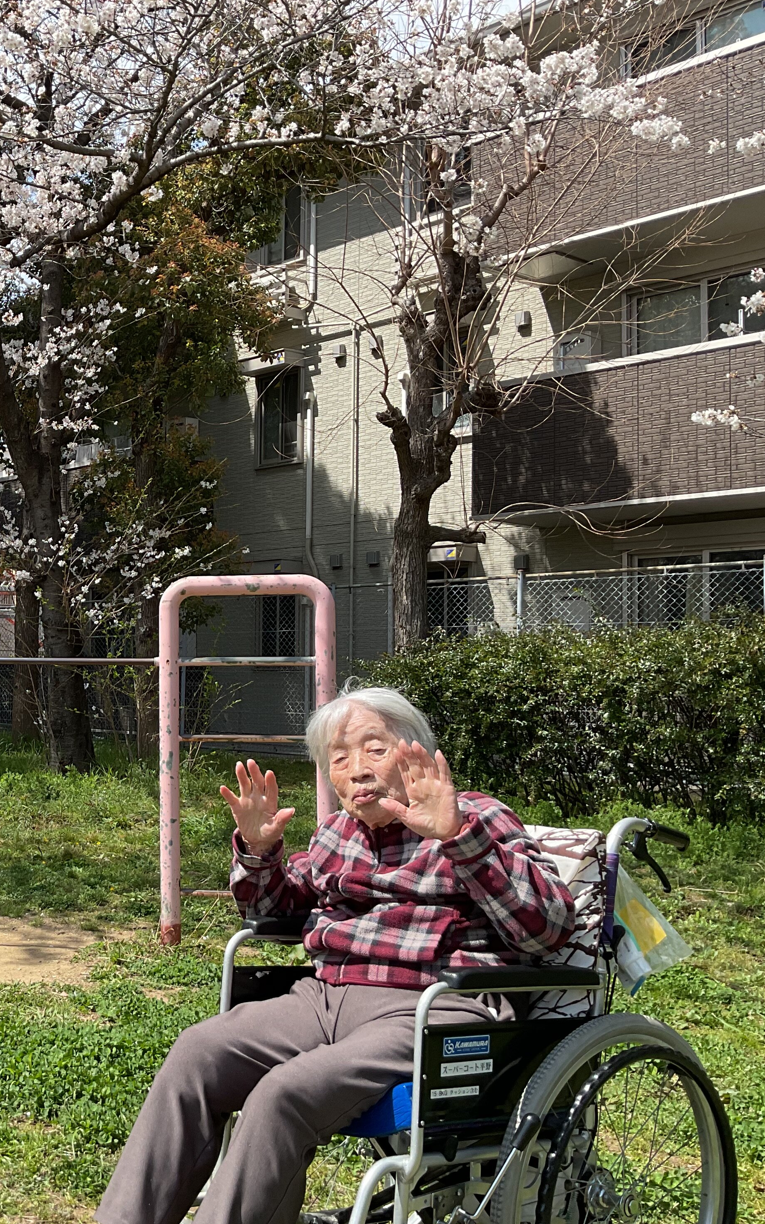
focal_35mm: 42
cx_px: 7
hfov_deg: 28.7
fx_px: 1401
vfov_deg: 47.2
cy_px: 618
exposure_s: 1/1279
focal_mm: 3
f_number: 1.8
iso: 16
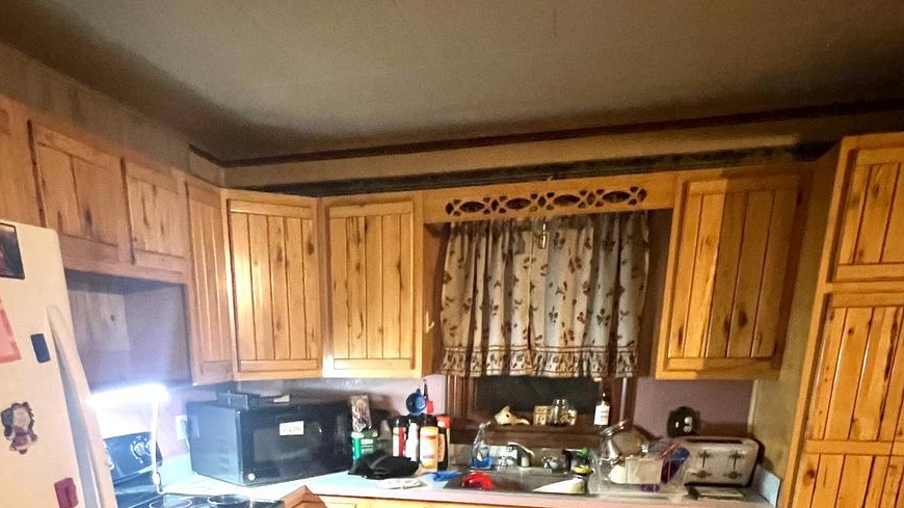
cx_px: 376
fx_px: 599
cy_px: 533
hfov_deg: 73.5
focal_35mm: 25
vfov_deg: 39.3
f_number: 1.8
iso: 800
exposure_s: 1/40
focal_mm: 1.57
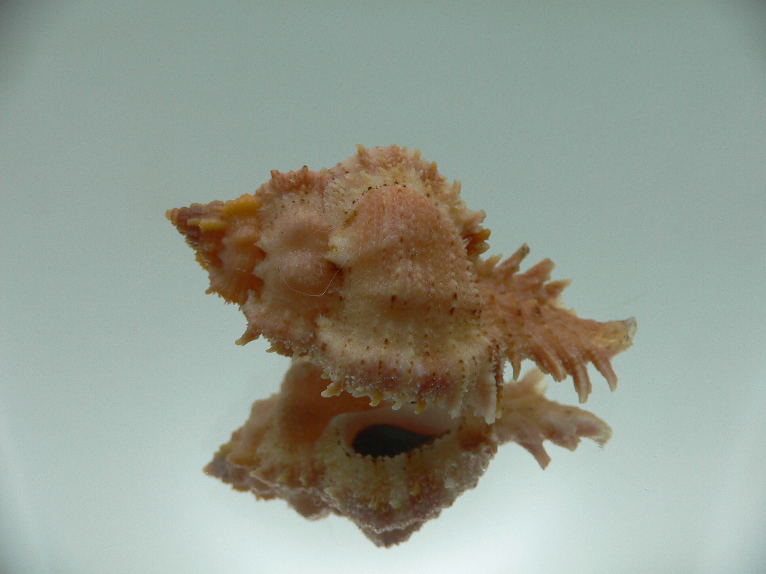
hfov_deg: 52.6
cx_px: 383
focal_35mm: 35
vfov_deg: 40.7
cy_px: 287
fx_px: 774
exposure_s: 1/80
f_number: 2.8
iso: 80
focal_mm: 4.6
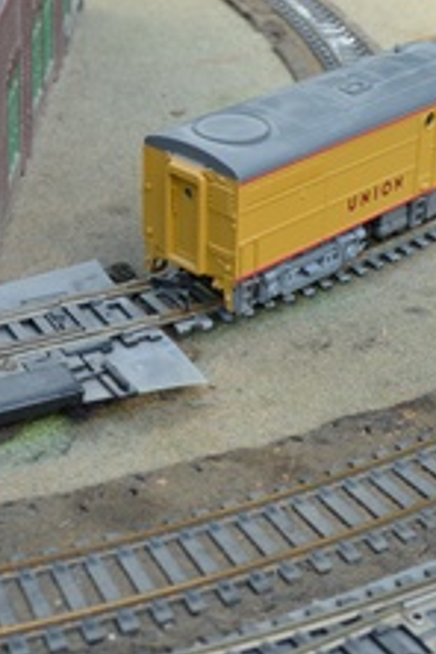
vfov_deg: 27.5
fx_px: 1326
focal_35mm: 73
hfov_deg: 18.6
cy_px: 212
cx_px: 133
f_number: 7.1
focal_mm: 18
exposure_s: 1/200
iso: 200
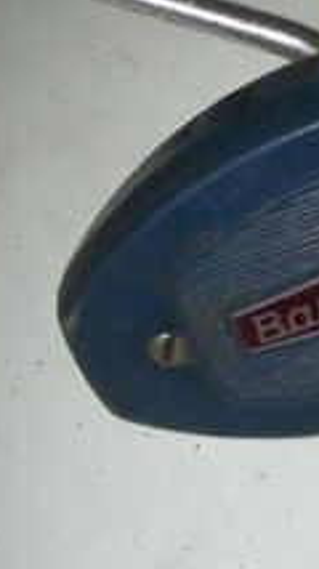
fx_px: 1402
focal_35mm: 93
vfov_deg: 22.7
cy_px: 136
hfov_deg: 12.0
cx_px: 558
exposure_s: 1/30
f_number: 5.6
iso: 200
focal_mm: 6.3
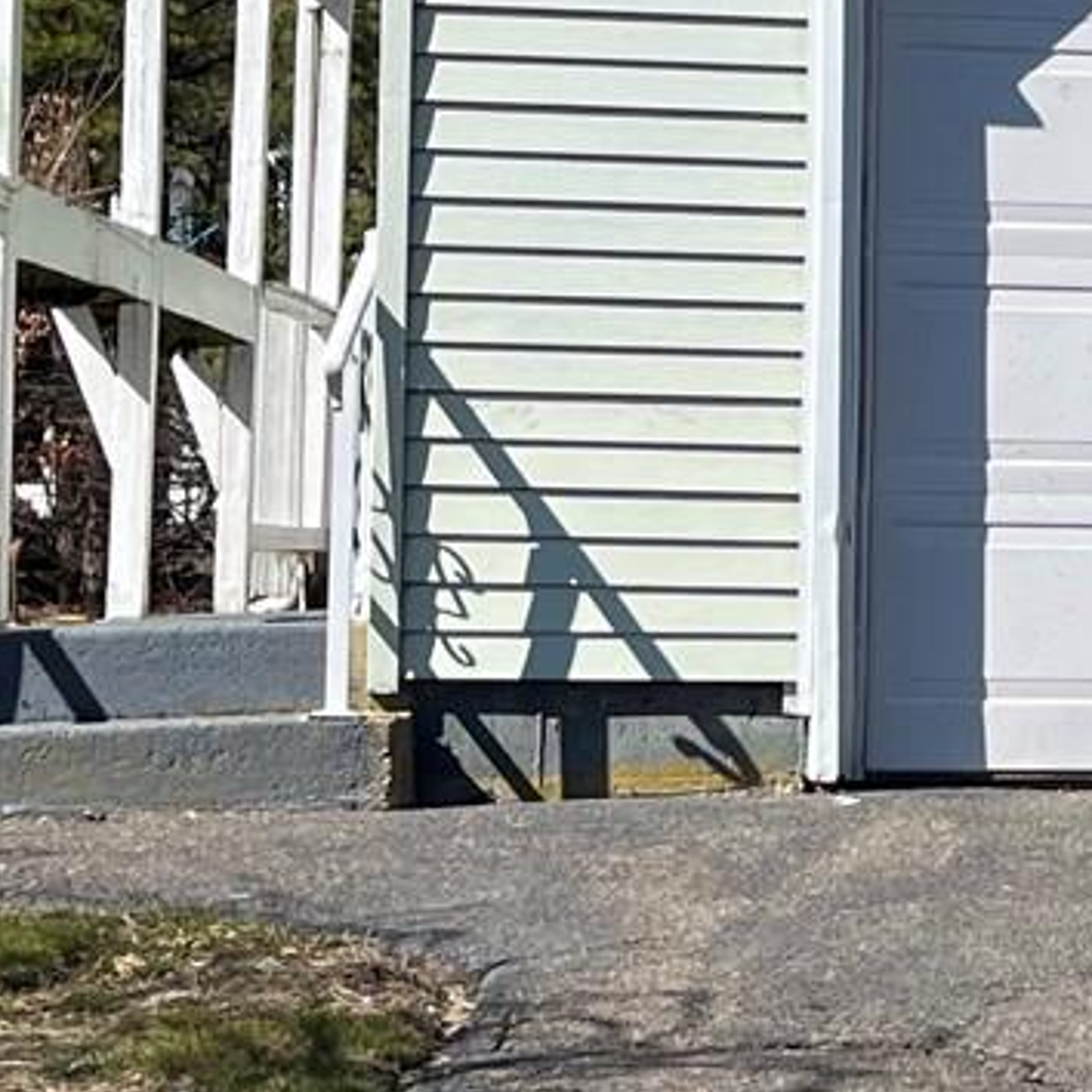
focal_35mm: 133
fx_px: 4747
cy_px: 379
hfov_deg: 12.0
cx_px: 2045
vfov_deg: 13.1
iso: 50
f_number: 1.6
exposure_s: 1/3876
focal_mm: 5.1
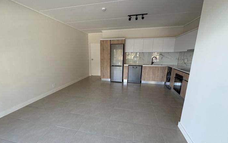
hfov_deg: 94.3
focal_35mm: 17
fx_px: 106
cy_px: 81
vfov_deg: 67.7
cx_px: 107
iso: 100
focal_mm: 2.22
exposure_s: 1/99
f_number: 2.2
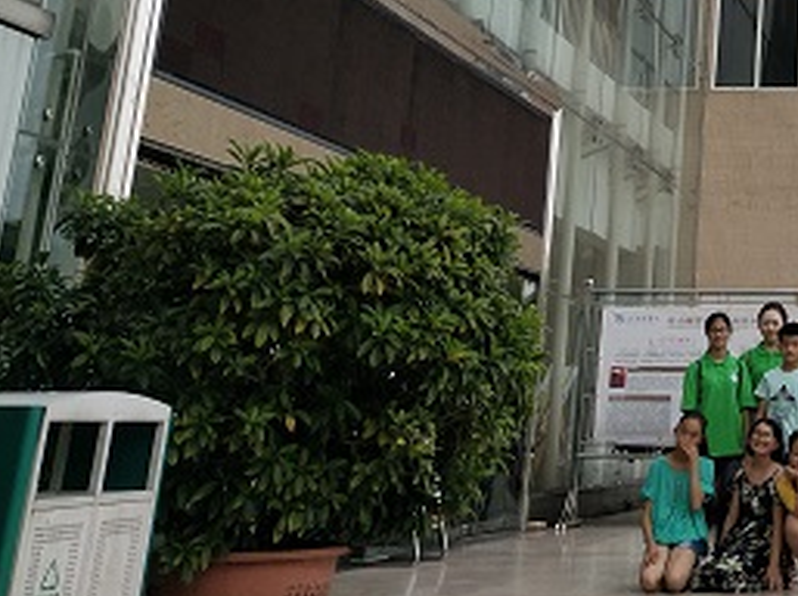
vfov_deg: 18.6
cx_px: 991
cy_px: -67
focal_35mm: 76
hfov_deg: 23.2
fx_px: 1750
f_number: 1.8
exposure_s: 1/1599
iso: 111
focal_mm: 3.95
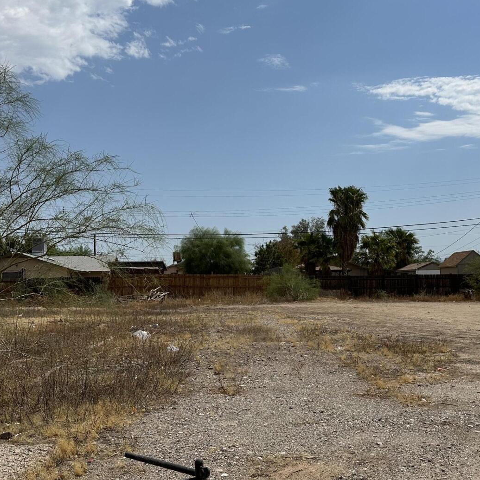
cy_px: 276
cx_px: 269
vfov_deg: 40.8
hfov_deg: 40.9
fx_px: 643
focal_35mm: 41
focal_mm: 6.86
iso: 80
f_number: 1.78
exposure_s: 1/12048
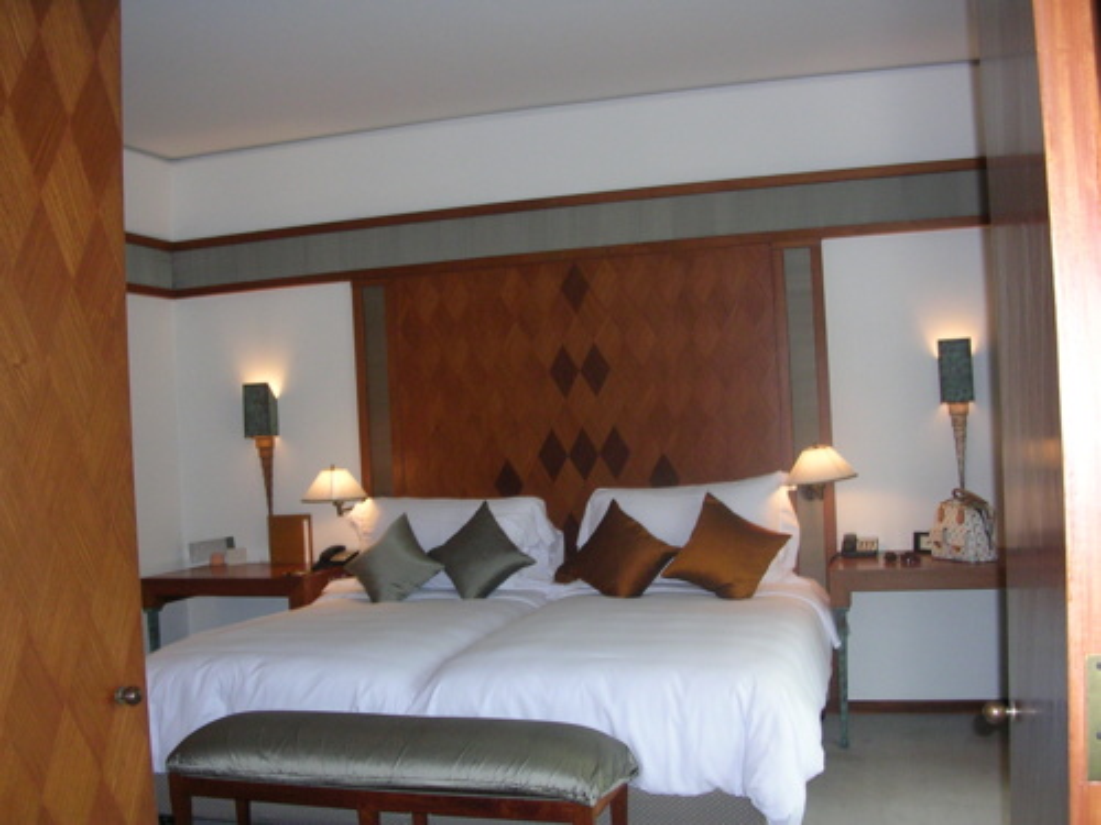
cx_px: 550
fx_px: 1209
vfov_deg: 37.7
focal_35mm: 38
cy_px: 412
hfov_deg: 49.0
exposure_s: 1/60.1
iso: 100
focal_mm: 5.8
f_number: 2.8
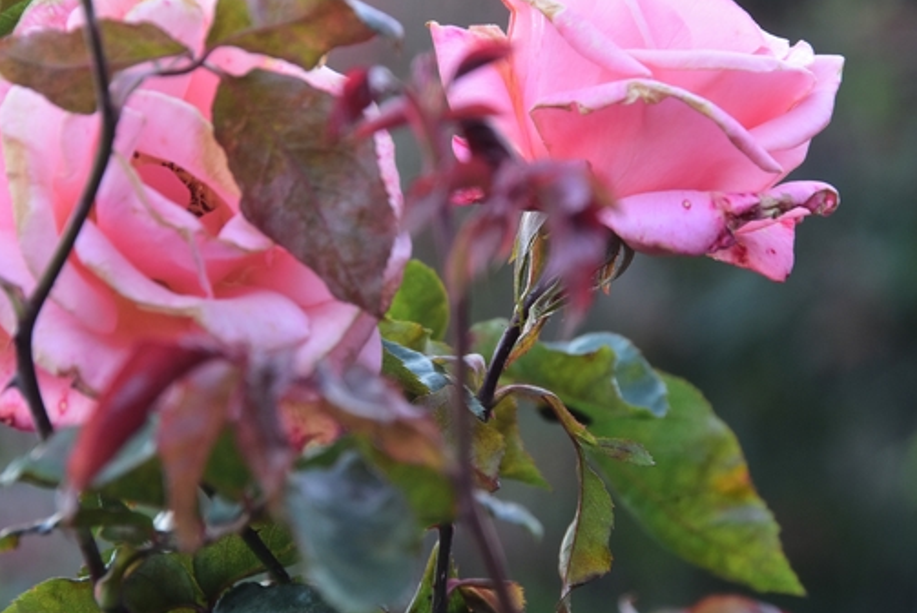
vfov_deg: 4.5
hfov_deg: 6.8
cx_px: 421
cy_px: 327
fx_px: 7748
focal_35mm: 304
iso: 400
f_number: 9
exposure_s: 1/30
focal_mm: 170
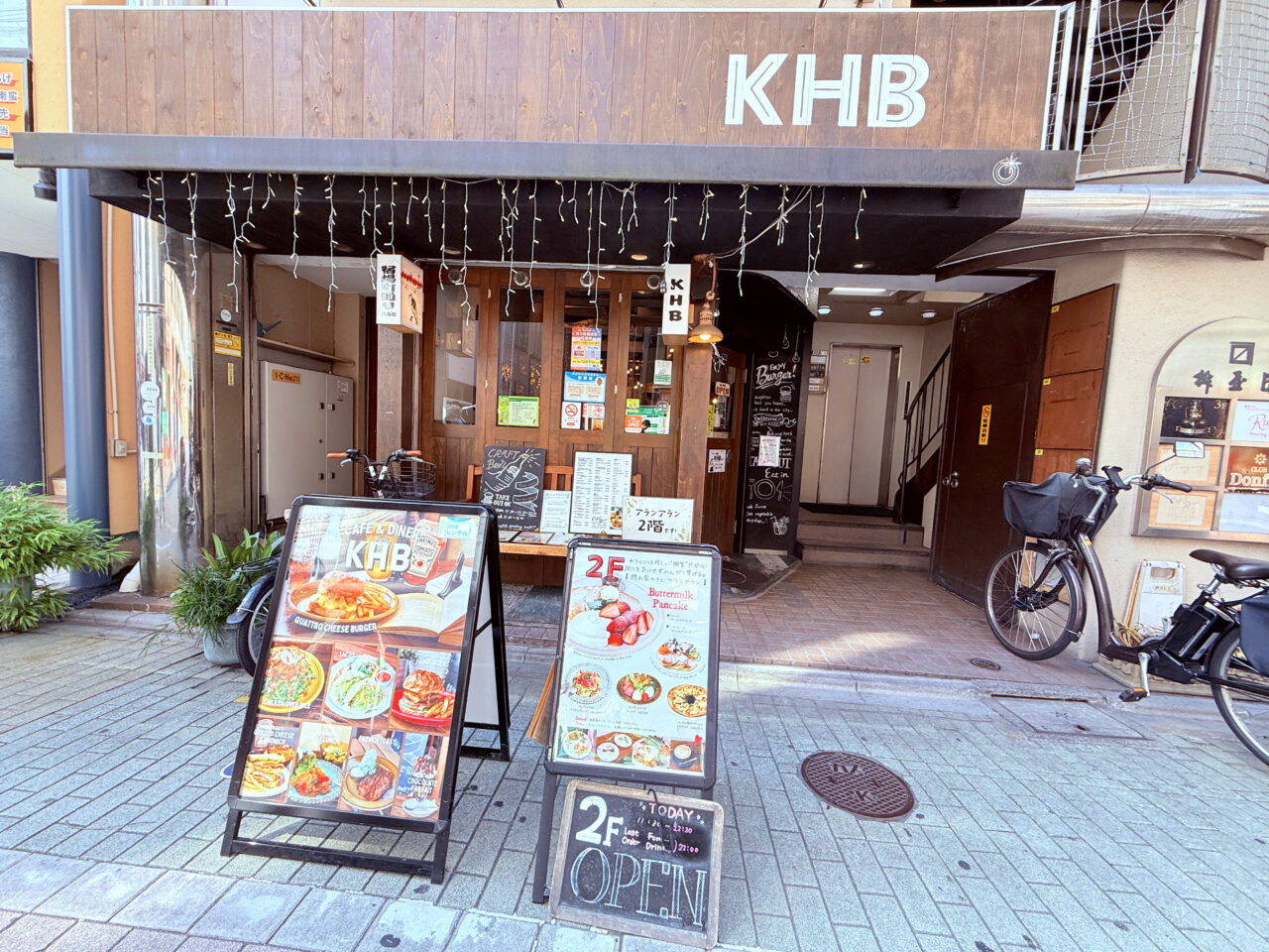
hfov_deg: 102.1
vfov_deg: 85.7
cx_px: 634
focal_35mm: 14
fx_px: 513
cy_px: 476
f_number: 2.2
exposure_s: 1/169
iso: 50
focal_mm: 2.22
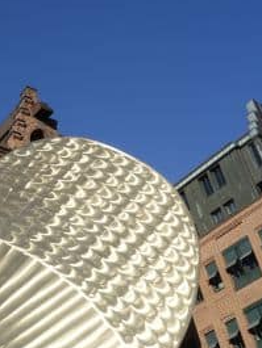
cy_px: 216
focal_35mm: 71
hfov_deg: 19.3
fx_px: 716
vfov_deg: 27.3
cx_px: -67
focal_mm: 10.4
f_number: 5.6
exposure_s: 1/500
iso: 125
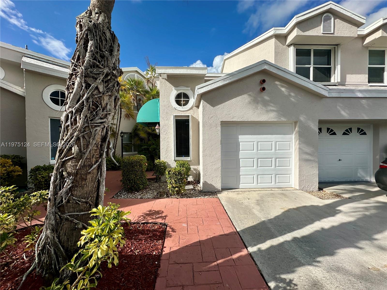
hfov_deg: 102.1
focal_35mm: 14
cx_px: 194
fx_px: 157
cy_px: 145
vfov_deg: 85.7
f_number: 2.2
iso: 50
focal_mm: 2.22
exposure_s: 1/3509
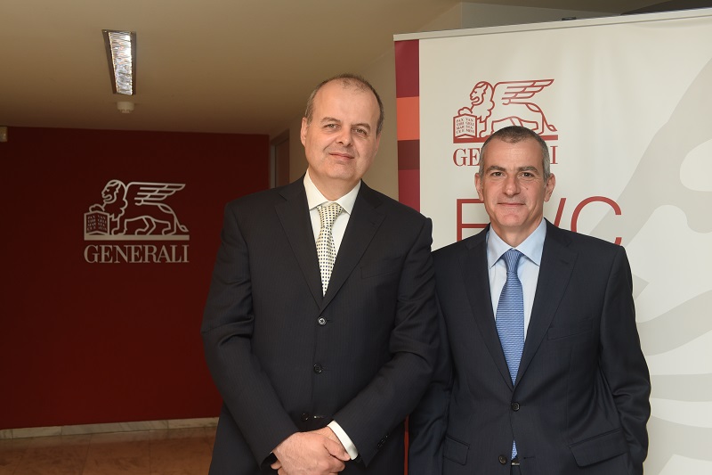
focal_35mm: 45
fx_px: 890
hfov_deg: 43.6
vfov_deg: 29.9
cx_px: 356
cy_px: 238
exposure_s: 1/80
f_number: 7.1
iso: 640
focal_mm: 45
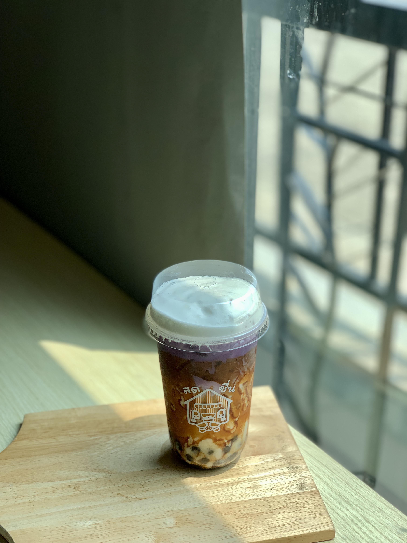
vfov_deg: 36.8
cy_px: 272
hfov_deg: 28.0
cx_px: 204
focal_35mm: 52
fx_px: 815
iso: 16
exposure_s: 1/428
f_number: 2.4
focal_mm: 6
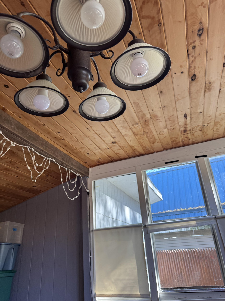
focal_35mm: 24
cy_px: 150
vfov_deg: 71.6
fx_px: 208
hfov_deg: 56.8
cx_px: 112
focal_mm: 6.76
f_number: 1.78
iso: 200
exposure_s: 1/121
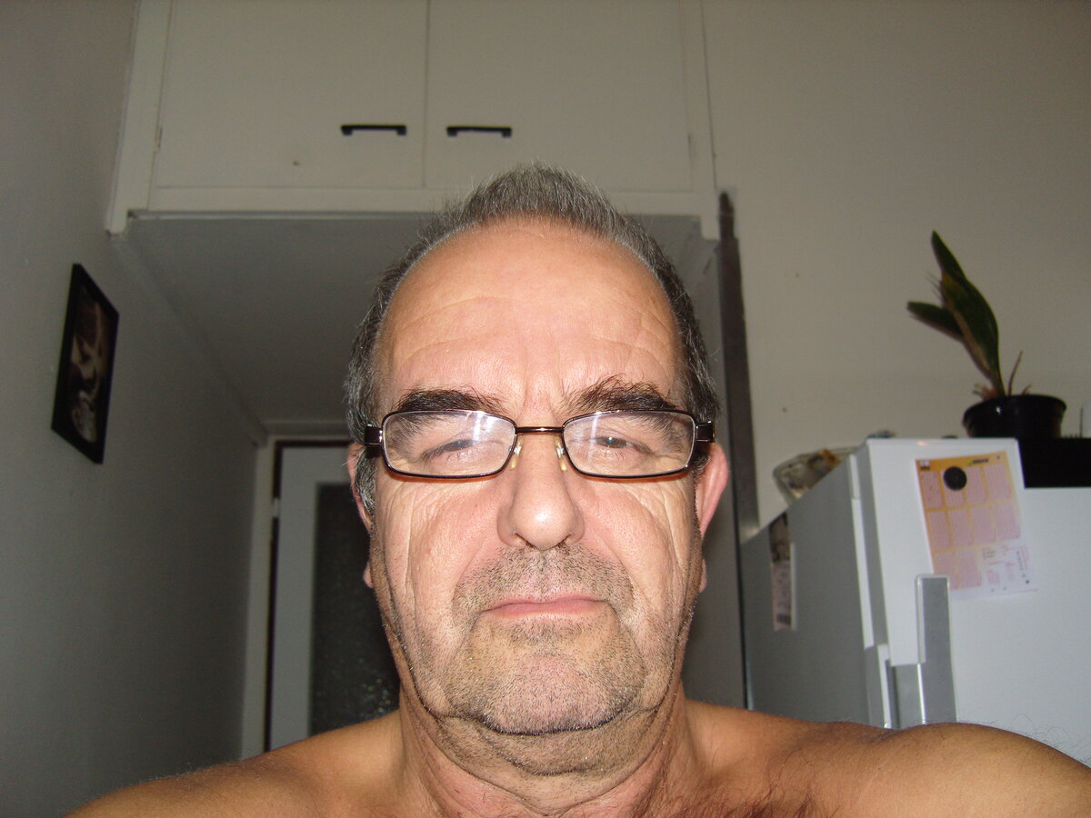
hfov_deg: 54.0
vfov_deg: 41.8
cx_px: 546
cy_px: 409
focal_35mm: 34
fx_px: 1072
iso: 80
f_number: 2.8
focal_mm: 7.3
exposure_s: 1/40
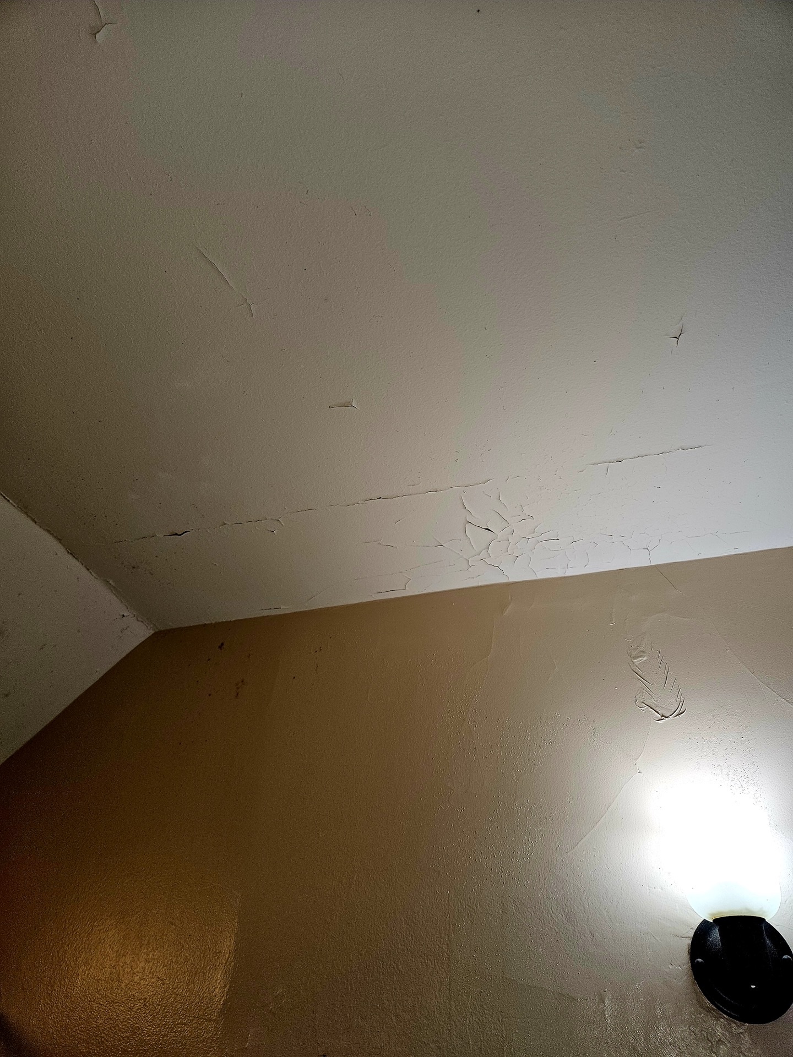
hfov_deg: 58.9
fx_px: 703
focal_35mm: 23
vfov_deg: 73.9
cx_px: 396
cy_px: 528
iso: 25
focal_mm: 5.4
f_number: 1.8
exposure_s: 1/60.2
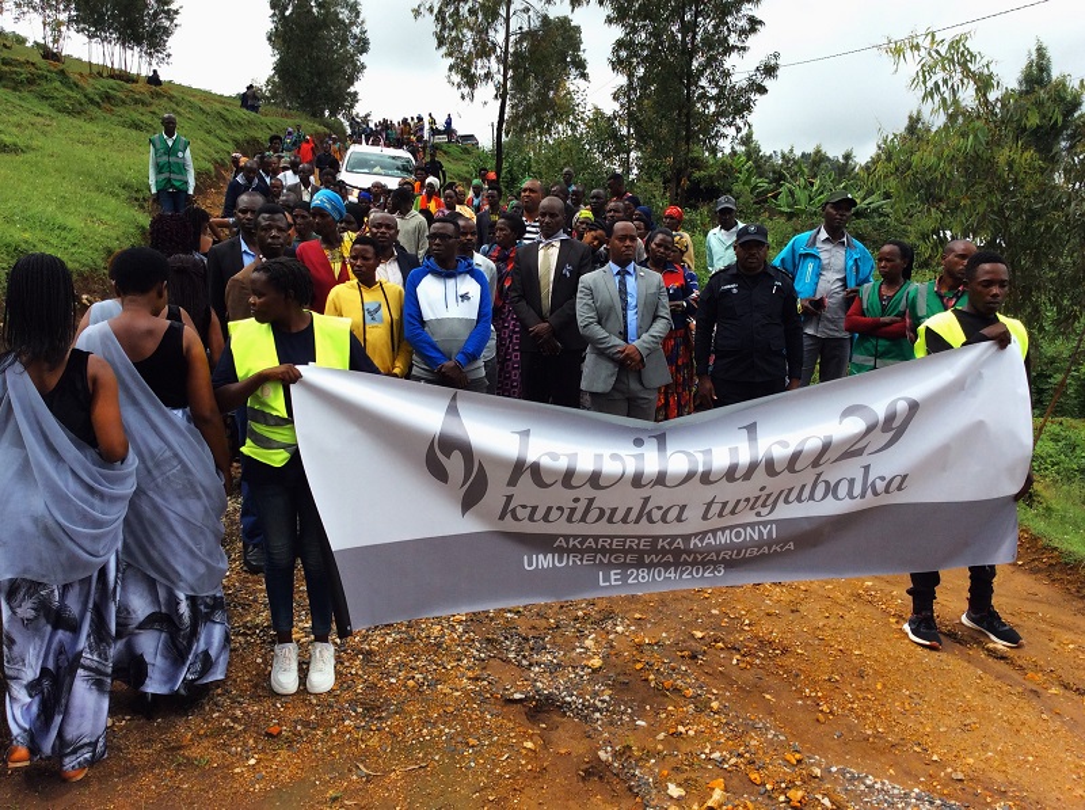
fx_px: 1001
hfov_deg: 56.9
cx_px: 542
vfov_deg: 44.0
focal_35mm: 32
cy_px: 405
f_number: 2.4
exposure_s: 1/794
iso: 32
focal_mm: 3.3
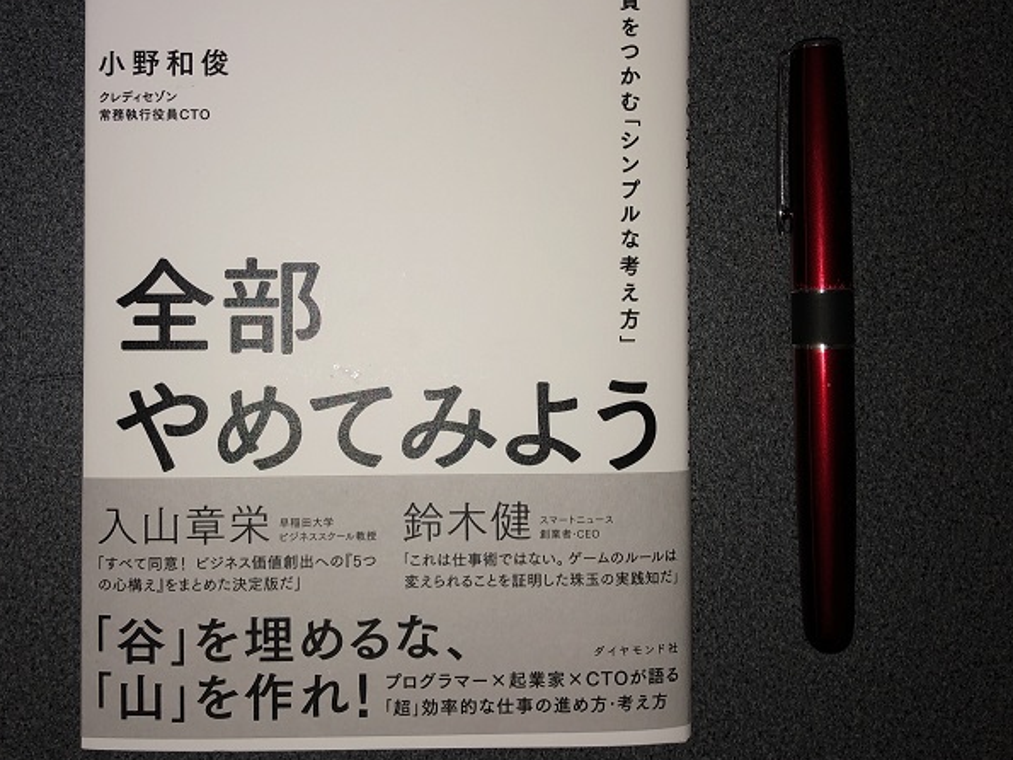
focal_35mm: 38
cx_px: 391
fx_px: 1112
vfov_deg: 37.5
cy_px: 292
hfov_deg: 48.6
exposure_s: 1/32
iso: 20
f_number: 1.8
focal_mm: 3.99
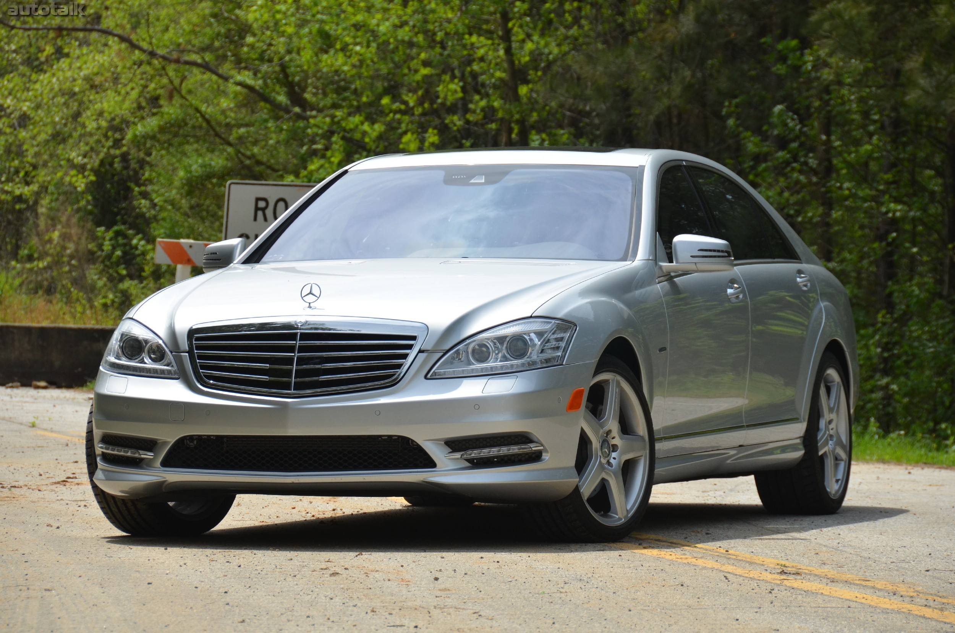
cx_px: 478
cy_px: 316
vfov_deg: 7.6
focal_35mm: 180
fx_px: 4765
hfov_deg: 11.4
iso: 400
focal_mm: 120
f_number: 7.1
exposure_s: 1/2000
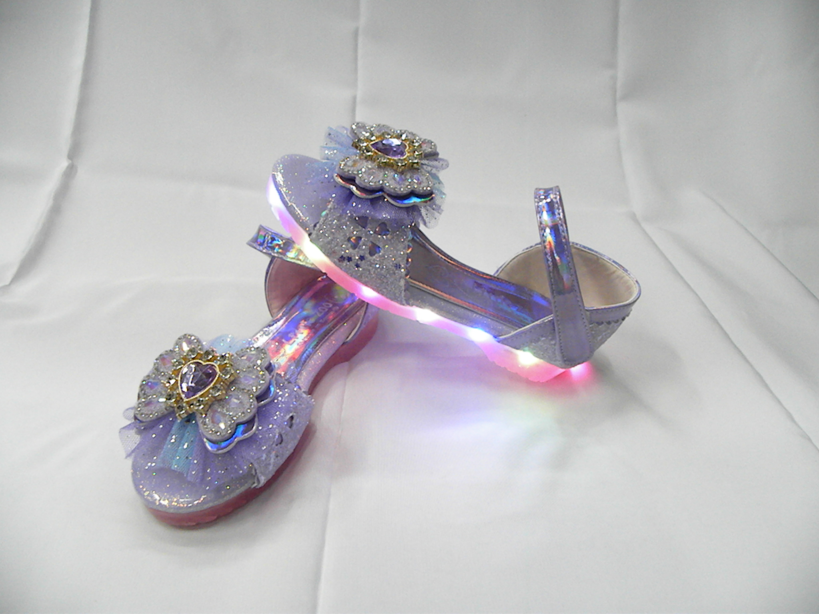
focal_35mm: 26
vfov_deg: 53.1
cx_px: 410
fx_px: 615
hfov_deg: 67.3
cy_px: 307
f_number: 2.8
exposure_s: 1/270
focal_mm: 4.6
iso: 725
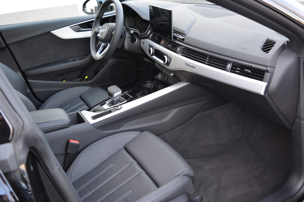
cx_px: 152
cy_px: 101
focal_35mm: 36
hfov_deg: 53.1
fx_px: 304
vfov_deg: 36.9
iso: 640
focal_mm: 24
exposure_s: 1/60
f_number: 4
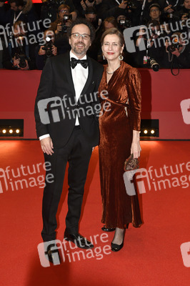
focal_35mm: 46
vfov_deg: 42.8
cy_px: 143
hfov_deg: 29.2
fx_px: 365
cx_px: 95
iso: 800
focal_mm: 31
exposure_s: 1/320
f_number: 6.3
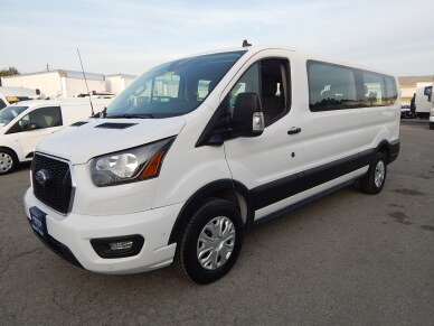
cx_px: 217
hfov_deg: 69.4
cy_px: 163
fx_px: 313
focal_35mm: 25
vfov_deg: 54.9
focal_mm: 4.5
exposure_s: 1/640
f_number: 3.1
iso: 125
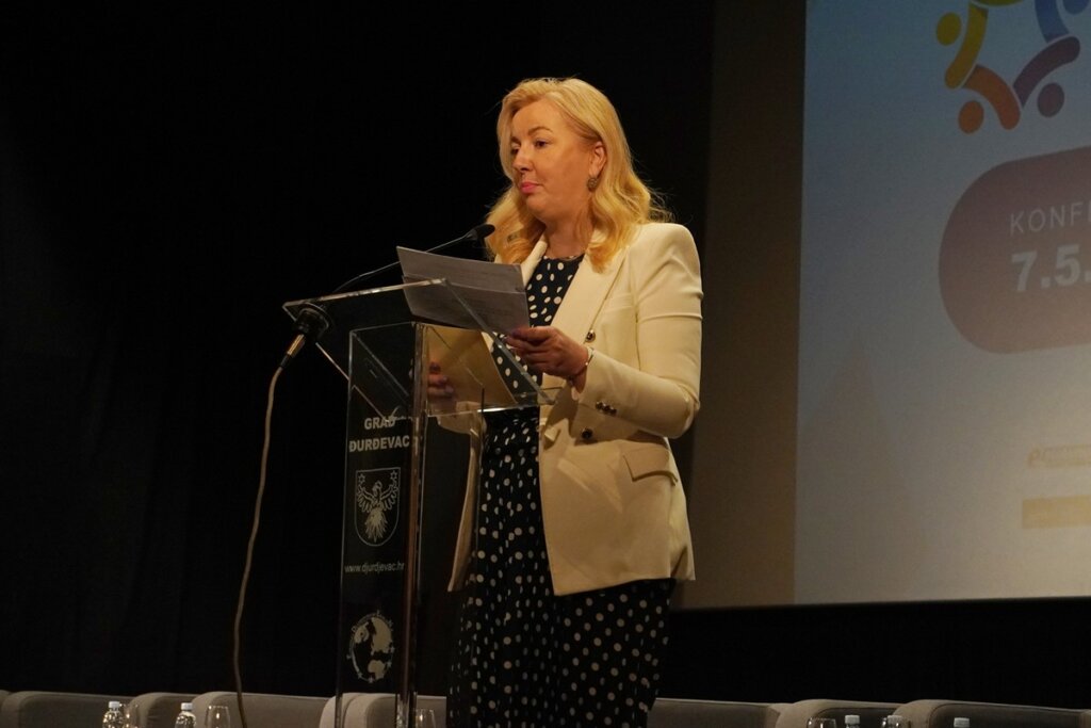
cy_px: 364
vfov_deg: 18.2
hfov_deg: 27.0
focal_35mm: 75
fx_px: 2273
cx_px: 546
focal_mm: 50
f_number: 5.6
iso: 2000
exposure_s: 1/125
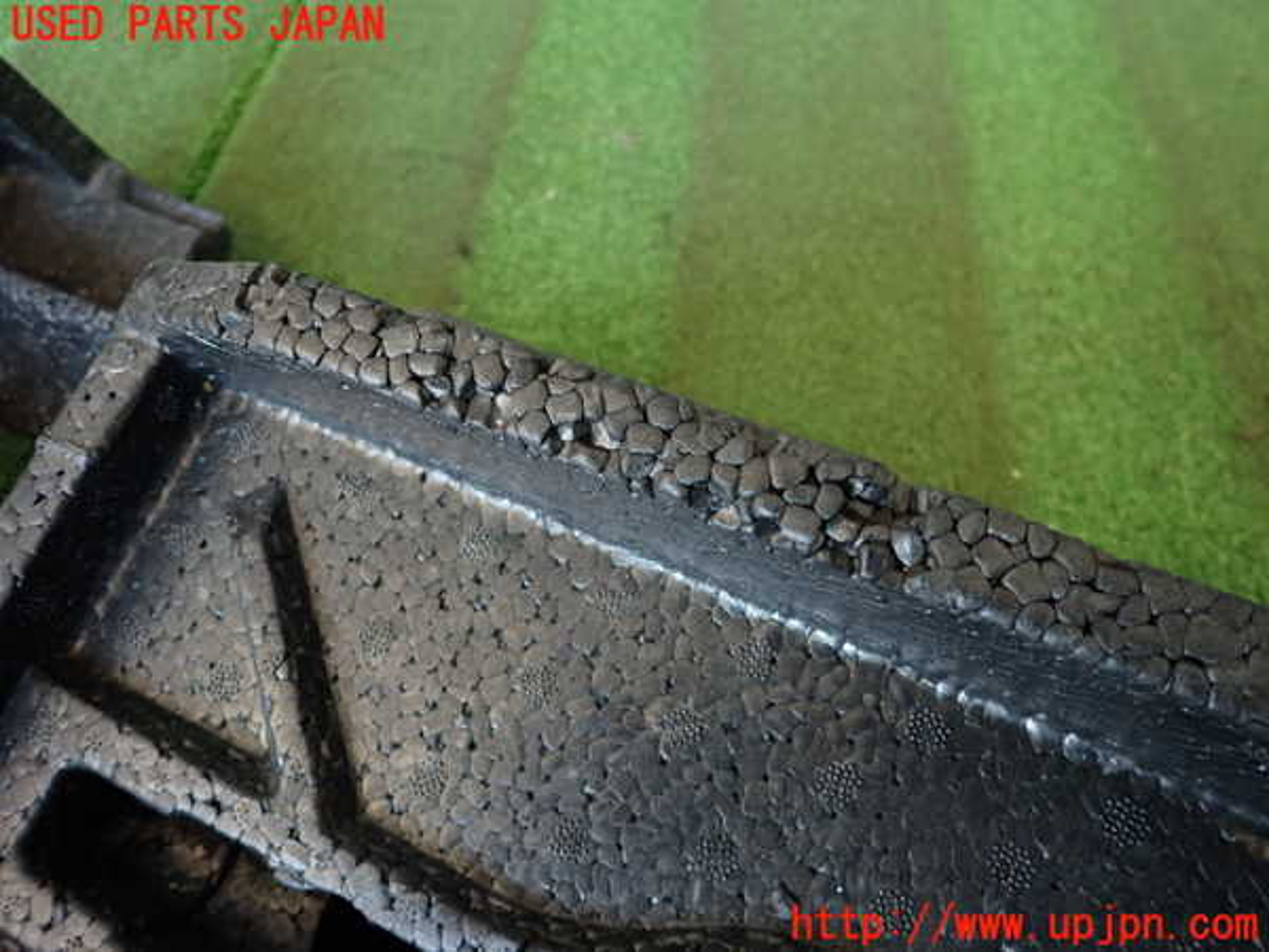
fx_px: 916
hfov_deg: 69.4
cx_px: 634
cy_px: 476
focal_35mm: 25
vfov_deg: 54.9
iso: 200
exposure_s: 1/30
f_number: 2
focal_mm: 4.5
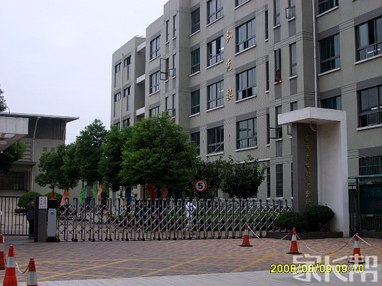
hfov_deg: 36.8
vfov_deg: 28.0
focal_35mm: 52
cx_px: 191
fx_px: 574
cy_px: 143
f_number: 3.3
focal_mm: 8.7
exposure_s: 1/250
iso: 50
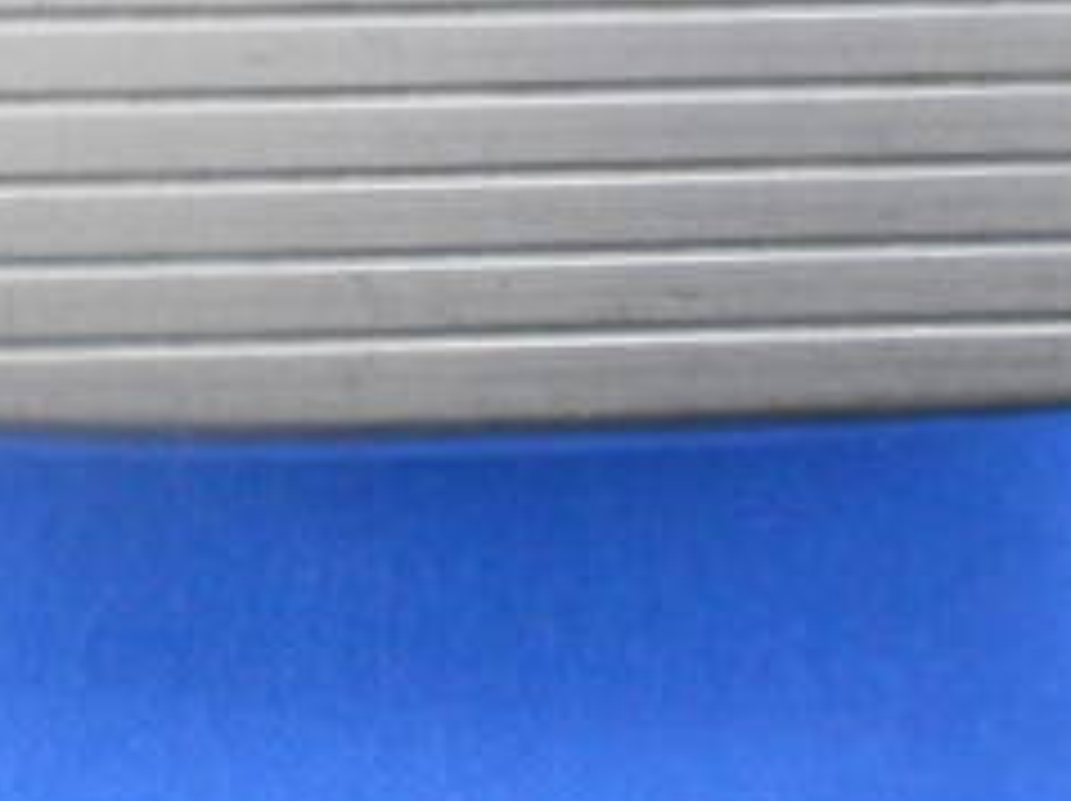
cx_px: 554
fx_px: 2164
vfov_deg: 19.3
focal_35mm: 70
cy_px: -252
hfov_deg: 27.8
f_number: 3.2
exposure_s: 1/30
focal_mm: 4.6
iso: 400
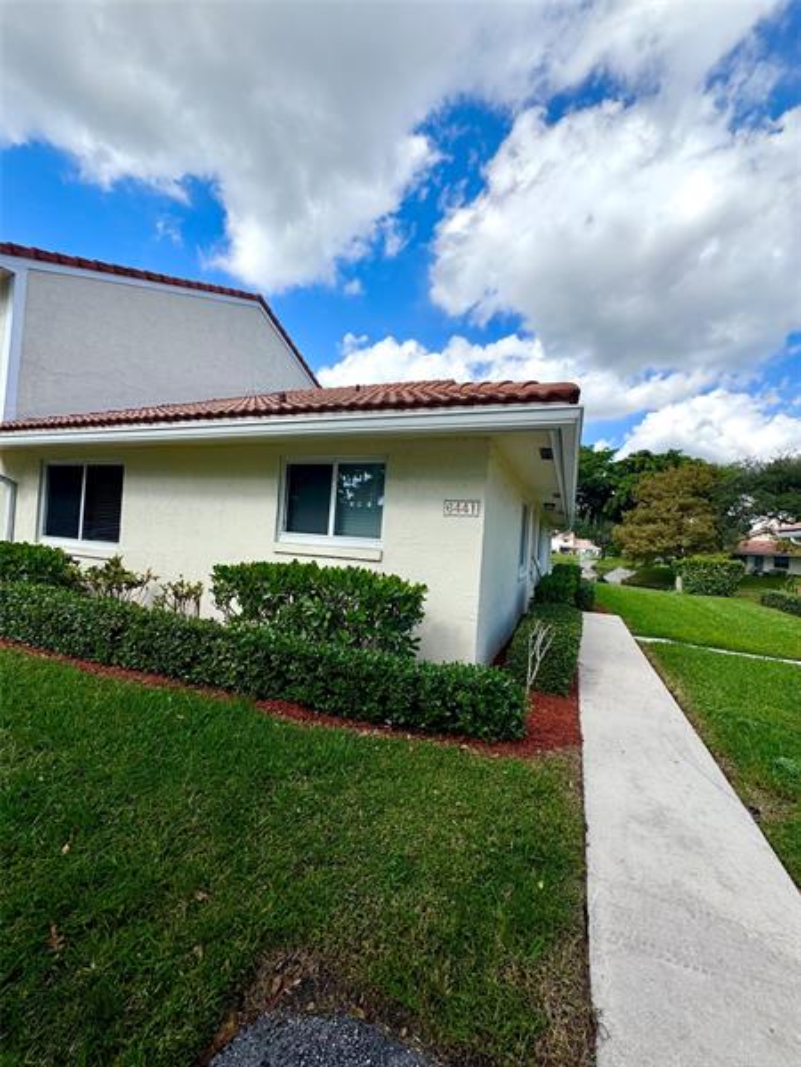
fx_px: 432
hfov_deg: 85.7
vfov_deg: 102.1
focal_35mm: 14
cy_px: 534
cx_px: 400
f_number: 2.2
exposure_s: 1/1449
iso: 50
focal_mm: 2.22
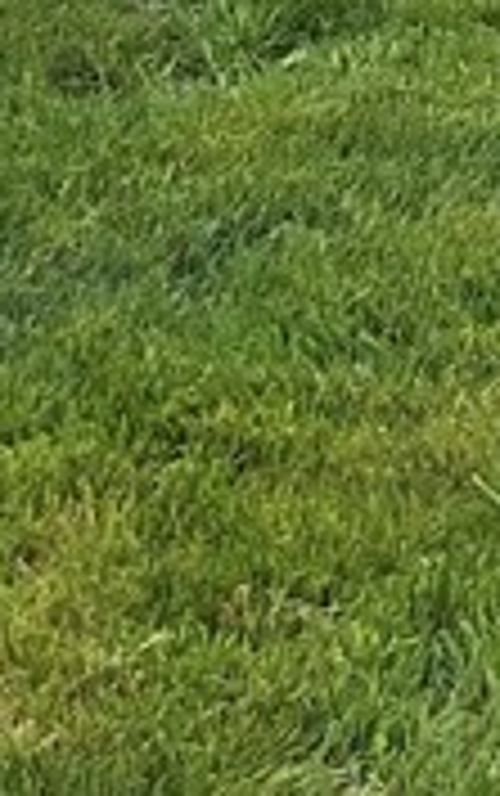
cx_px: 766
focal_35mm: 178
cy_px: -886
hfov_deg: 7.3
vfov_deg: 10.6
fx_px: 3871
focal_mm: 3
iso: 16
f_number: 1.8
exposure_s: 1/739
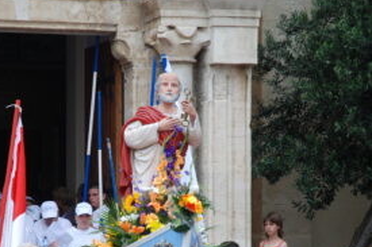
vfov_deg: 8.8
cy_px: 178
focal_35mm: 156
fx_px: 1611
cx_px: 129
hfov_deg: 13.2
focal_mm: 70
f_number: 4.5
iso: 200
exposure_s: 1/320
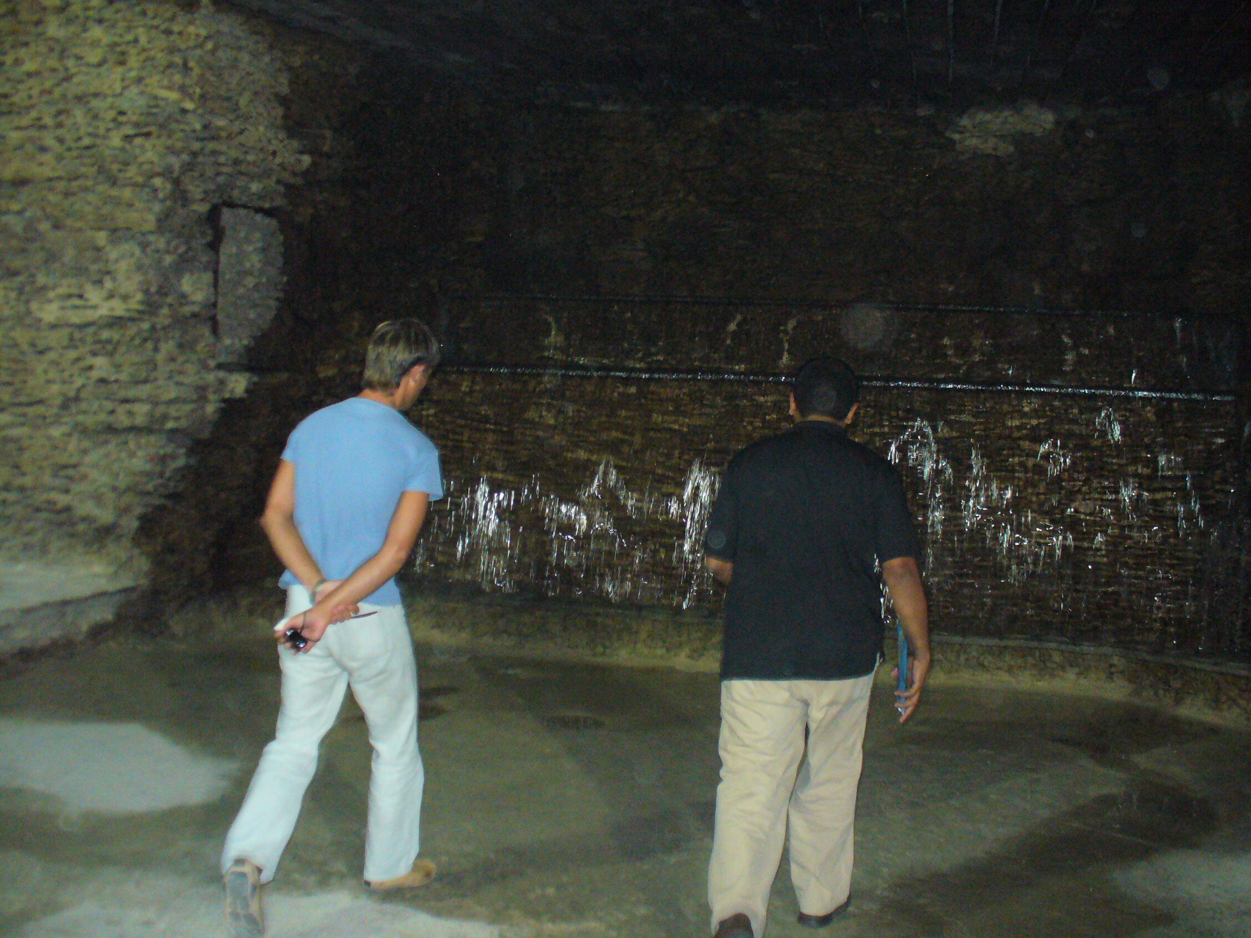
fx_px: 1337
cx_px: 626
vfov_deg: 38.7
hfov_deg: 50.1
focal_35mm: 37
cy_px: 469
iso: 400
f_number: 2.8
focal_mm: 6.1
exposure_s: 1/30
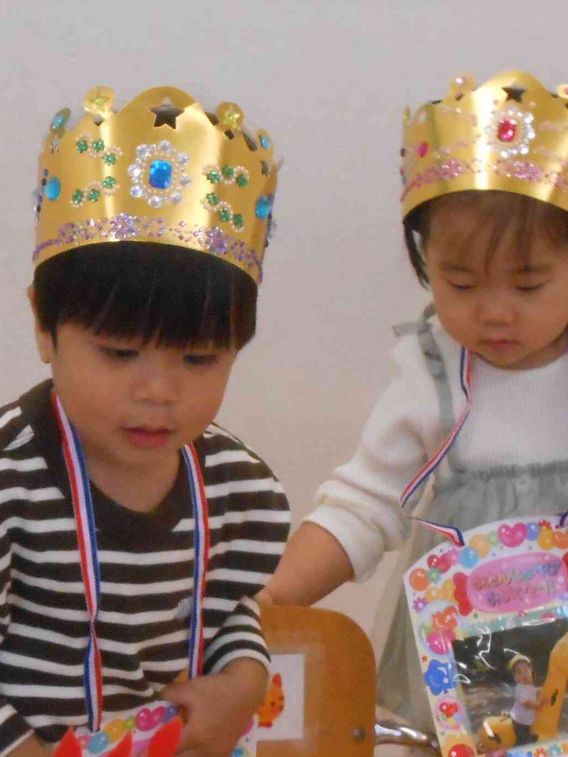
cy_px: 655
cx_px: 150
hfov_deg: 7.8
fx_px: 4136
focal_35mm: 189
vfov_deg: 10.4
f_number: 6.6
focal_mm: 14.5
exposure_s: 1/100
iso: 800
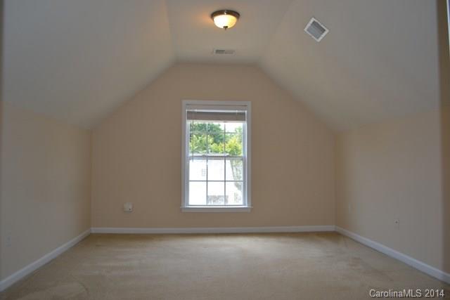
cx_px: 225
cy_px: 150
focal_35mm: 27
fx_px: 338
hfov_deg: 67.4
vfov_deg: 48.0
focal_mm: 18
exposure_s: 1/125
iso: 140
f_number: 4
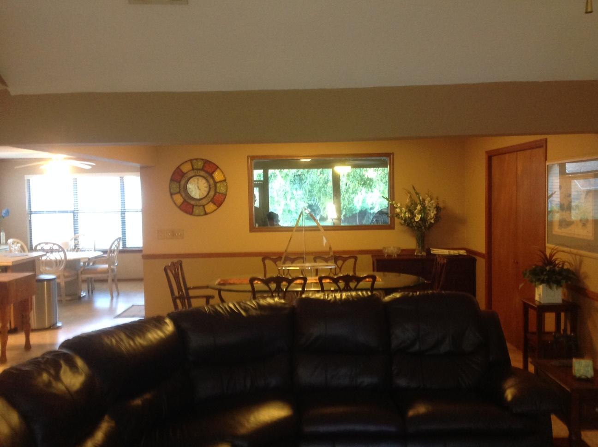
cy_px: 224
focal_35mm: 35
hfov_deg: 52.7
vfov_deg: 40.6
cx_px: 299
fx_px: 604
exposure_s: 1/15
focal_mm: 4.28
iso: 250
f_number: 2.4
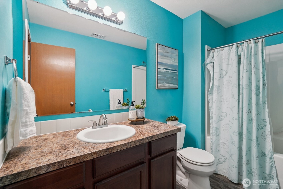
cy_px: 94
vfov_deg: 73.7
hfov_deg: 96.7
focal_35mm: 16
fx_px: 126
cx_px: 142
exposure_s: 1/20
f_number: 8
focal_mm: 16
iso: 1600
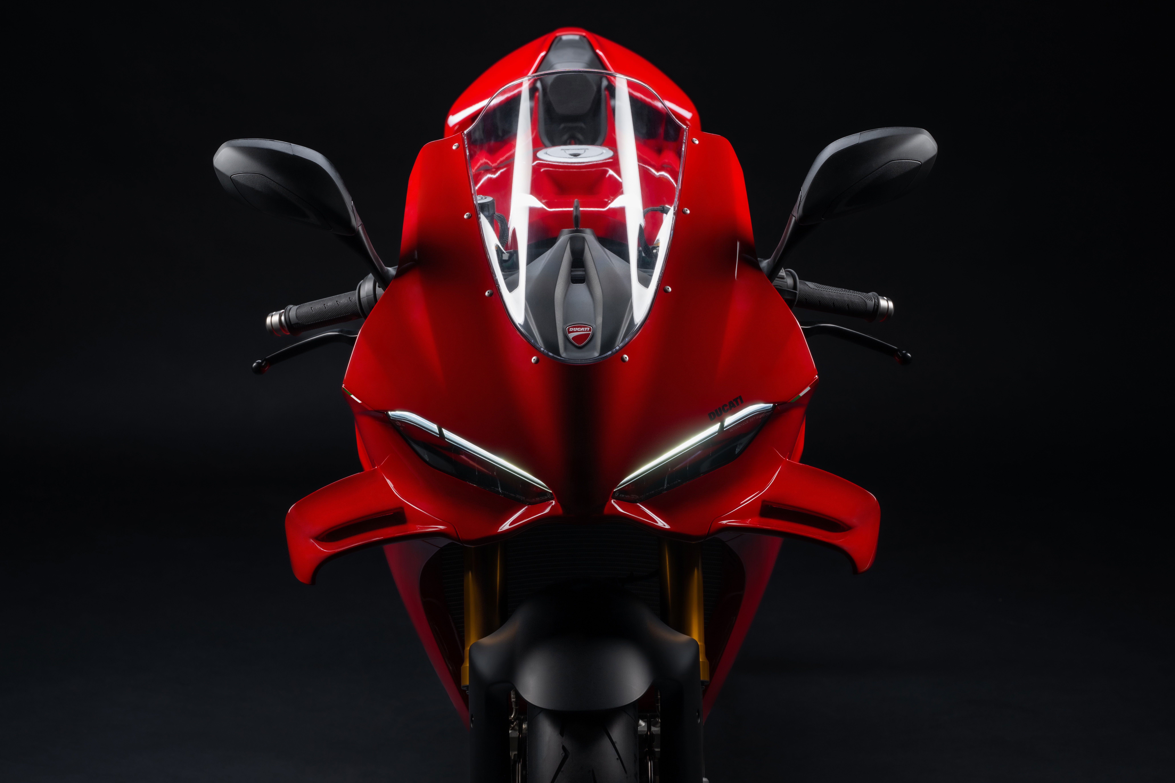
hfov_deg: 19.5
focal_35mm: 105
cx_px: 588
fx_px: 3427
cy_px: 392
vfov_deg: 13.0
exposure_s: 1/60
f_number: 10
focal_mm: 105
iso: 100
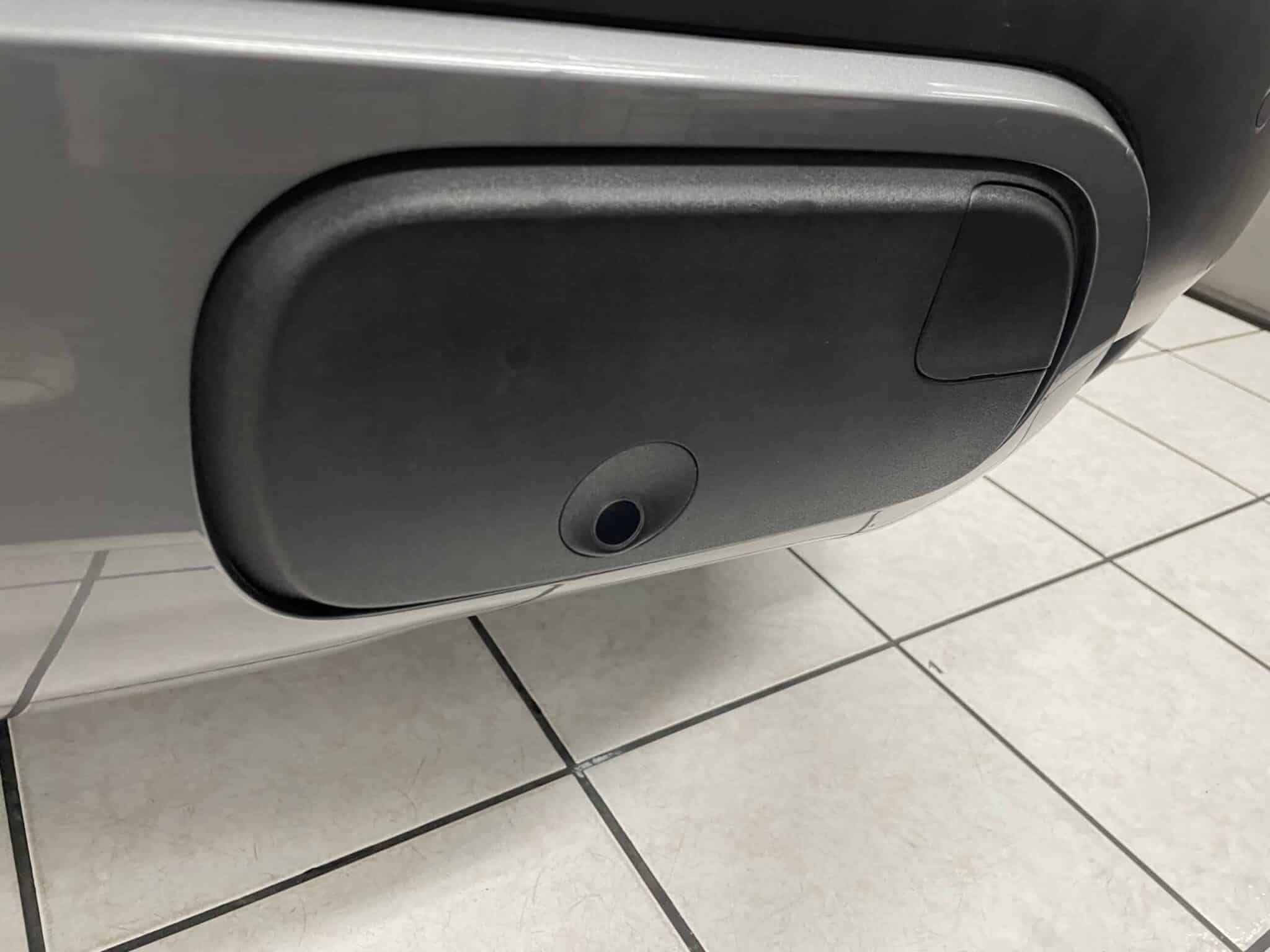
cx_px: 635
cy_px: 476
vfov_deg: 53.1
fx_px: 954
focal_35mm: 26
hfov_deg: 67.3
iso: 160
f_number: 1.6
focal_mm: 4.2
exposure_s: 1/50
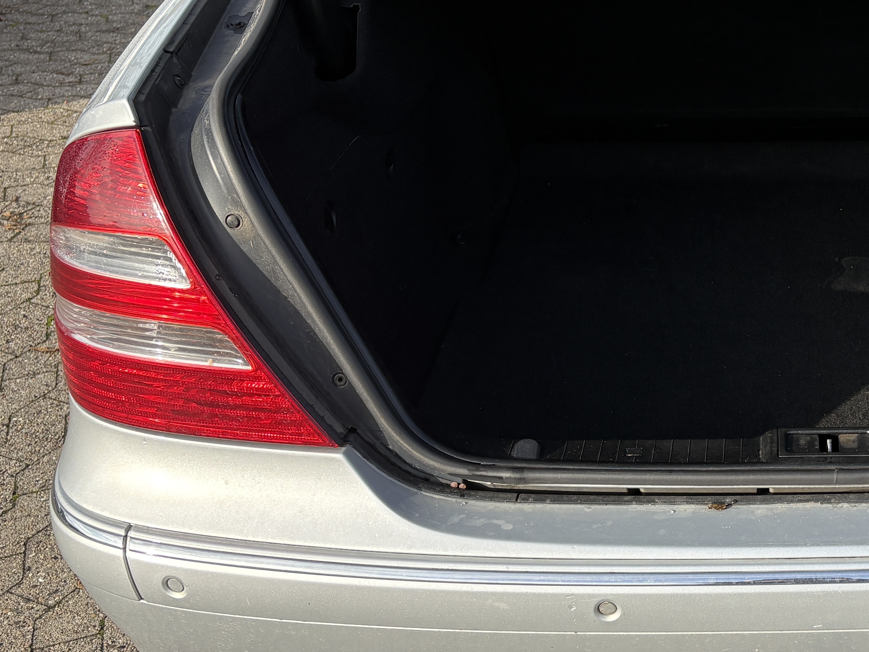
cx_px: 831
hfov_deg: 33.6
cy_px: 250
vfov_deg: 27.4
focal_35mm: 53
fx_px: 1331
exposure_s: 1/1099
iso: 50
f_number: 1.6
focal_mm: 5.96
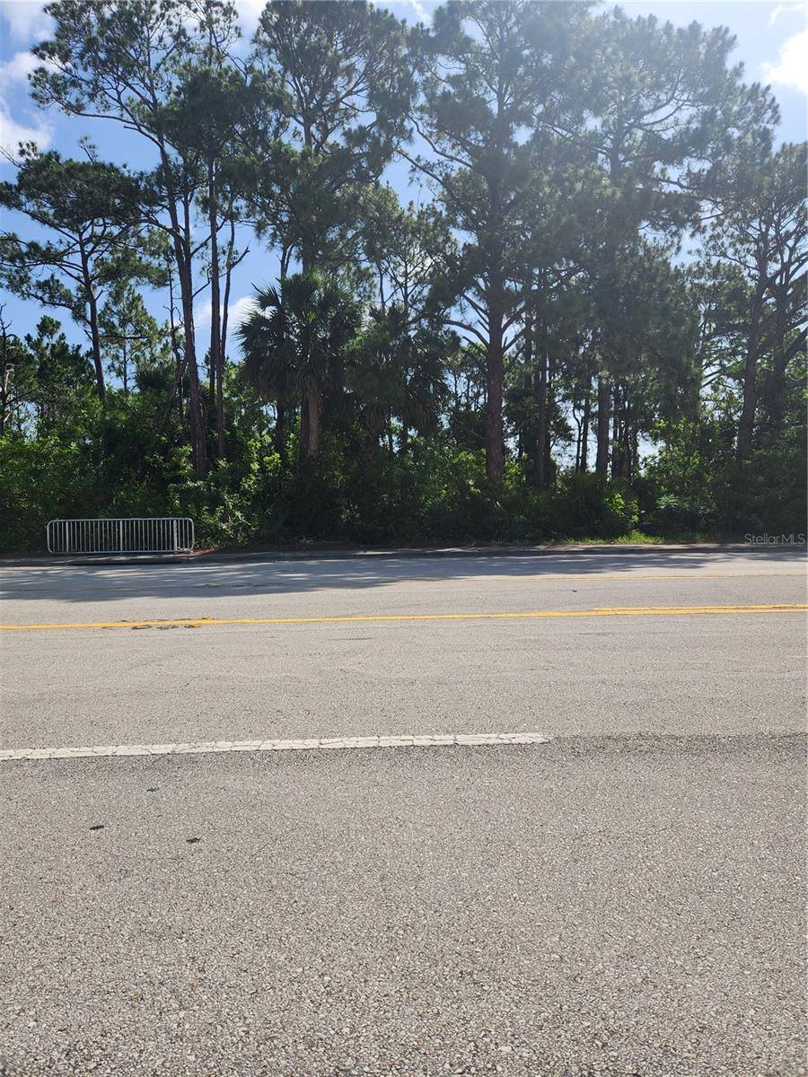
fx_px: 716
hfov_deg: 58.9
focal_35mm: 23
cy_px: 538
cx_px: 404
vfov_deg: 73.9
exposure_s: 1/1899
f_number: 1.8
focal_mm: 5.4
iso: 20
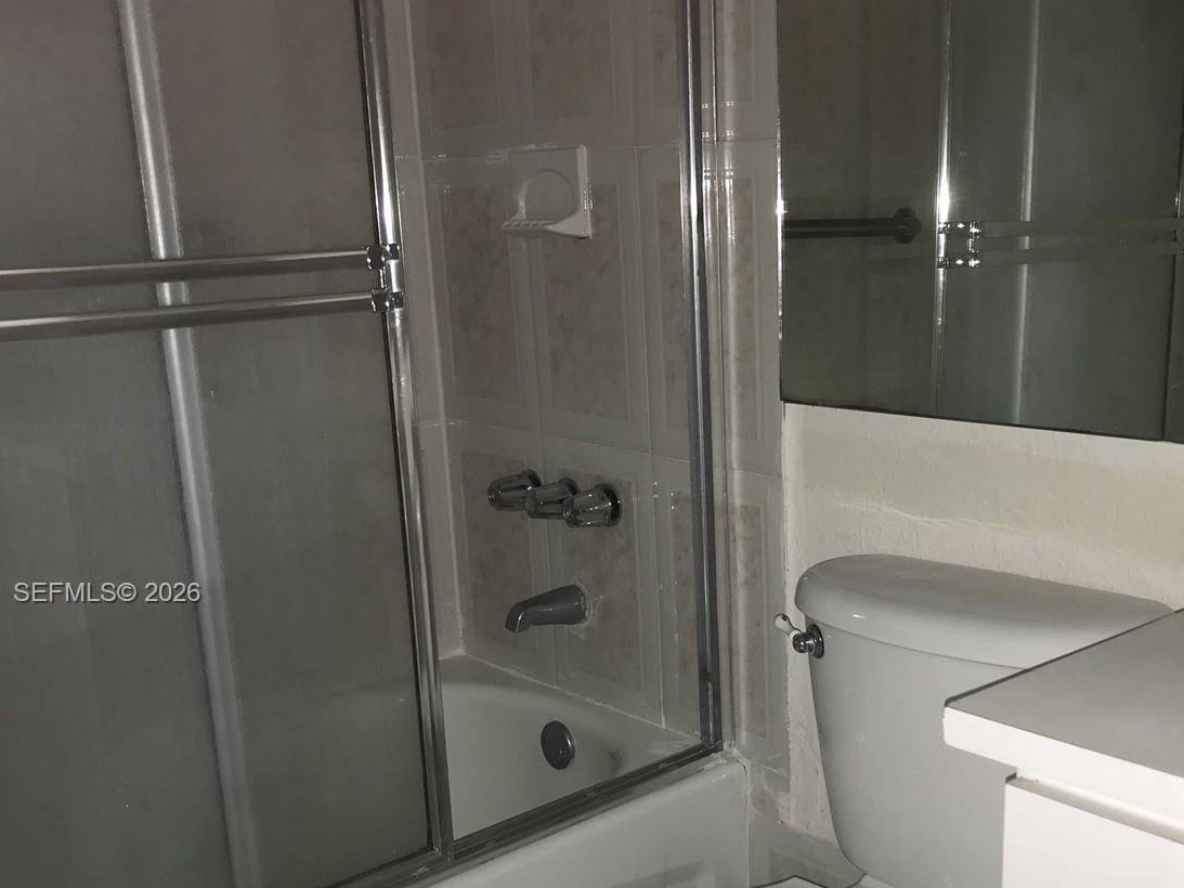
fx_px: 1403
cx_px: 730
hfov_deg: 45.4
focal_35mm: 41
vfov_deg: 34.8
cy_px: 595
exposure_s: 1/16
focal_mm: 3.99
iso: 20
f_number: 1.8
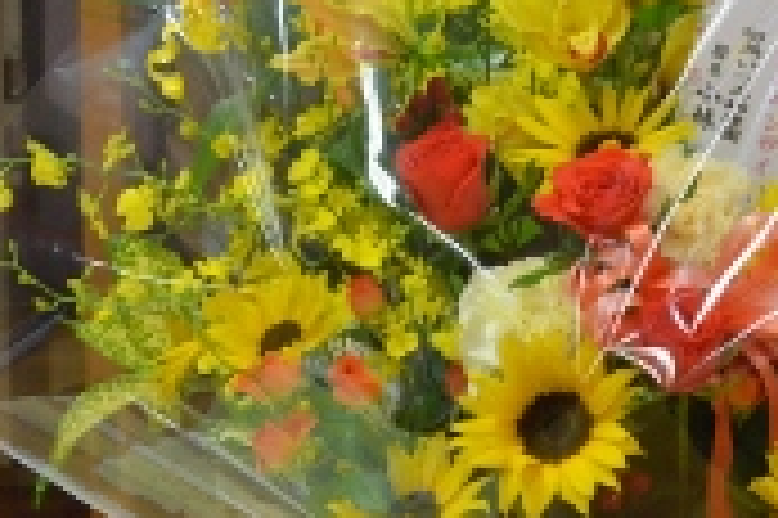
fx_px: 2094
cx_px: 715
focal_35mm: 97
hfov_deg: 20.6
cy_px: 43
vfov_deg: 13.9
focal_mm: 28
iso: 6400
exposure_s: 1/200
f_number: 7.1
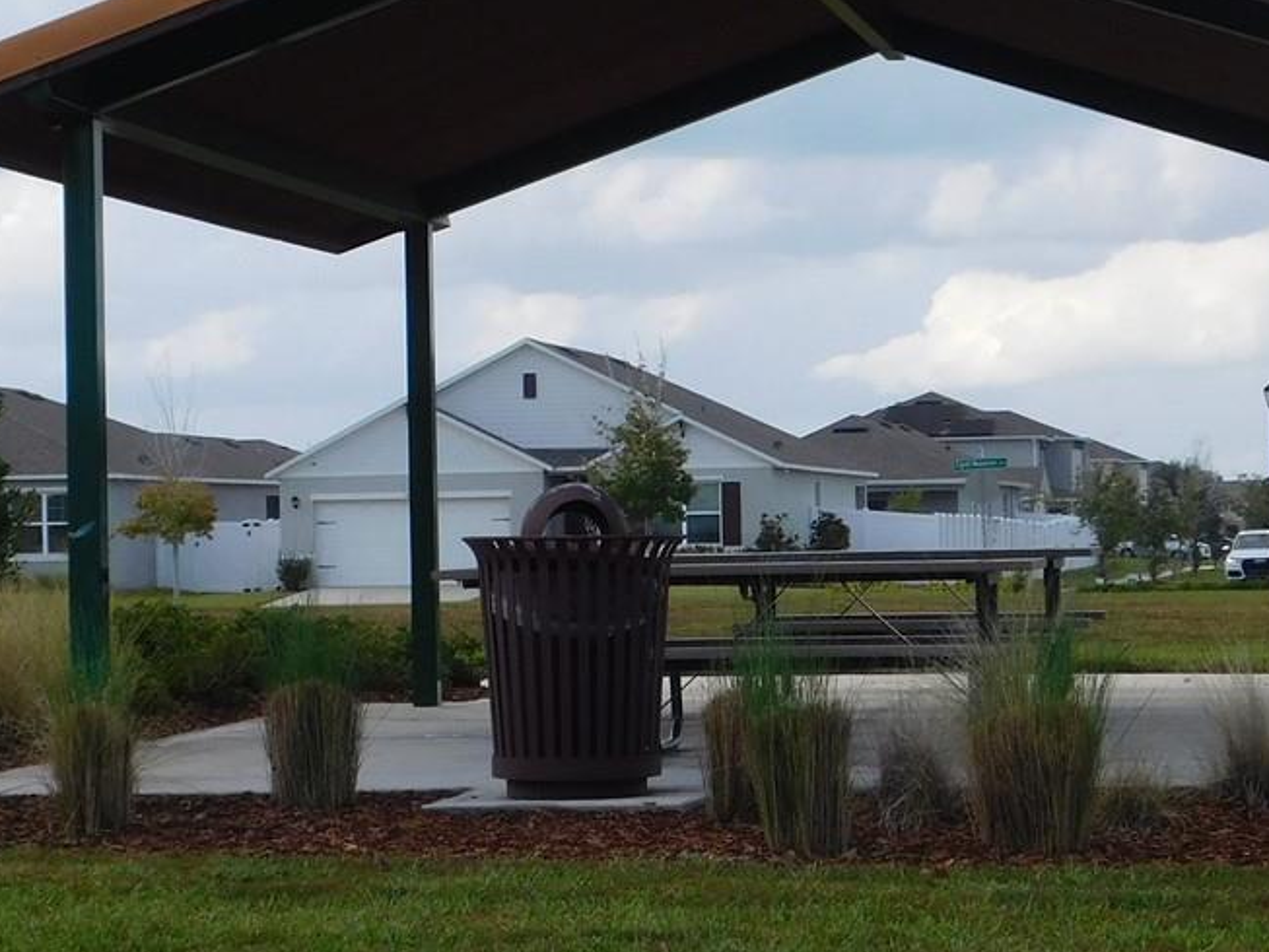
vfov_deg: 11.9
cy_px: 470
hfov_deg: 15.8
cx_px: 546
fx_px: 4583
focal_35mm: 125
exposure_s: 1/800
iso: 125
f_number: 3.8
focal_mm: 9
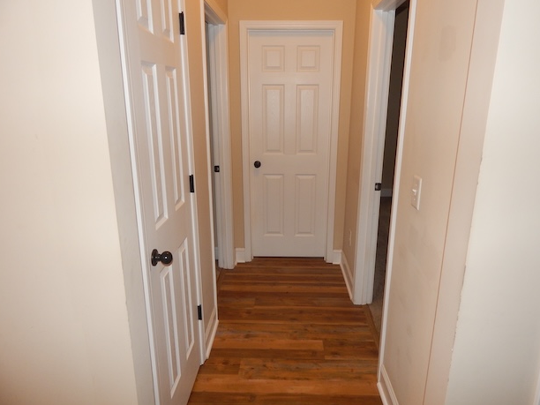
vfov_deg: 58.9
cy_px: 205
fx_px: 359
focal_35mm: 23
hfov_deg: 73.9
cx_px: 280
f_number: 3
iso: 200
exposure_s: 1/30
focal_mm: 4
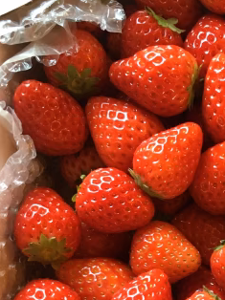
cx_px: 279
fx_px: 642
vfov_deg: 24.6
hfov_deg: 18.7
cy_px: 326
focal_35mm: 74
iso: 125
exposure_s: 1/30
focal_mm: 4.15
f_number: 2.2
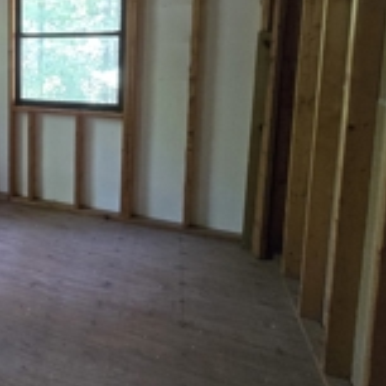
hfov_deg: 42.3
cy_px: 86
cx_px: -40
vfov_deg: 51.2
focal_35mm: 30
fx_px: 378
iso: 1000
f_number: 2.2
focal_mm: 2.2
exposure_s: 1/60
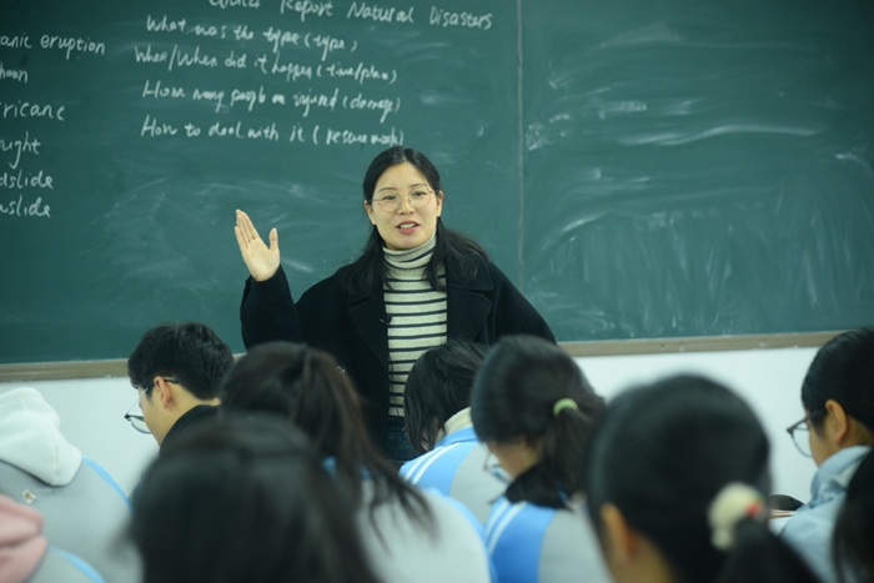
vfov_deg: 11.4
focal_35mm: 120
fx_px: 2914
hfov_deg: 17.1
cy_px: 292
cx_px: 437
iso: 1000
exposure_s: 1/50
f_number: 4
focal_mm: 120
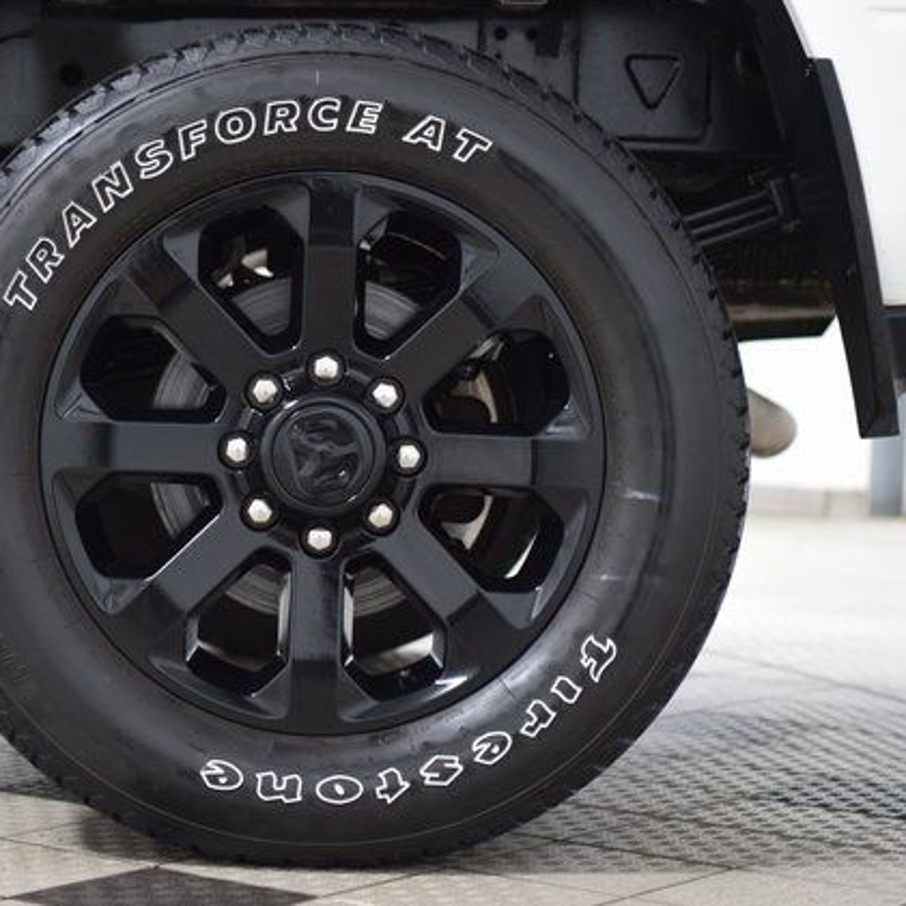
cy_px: 451
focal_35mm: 97
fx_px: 2872
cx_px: 323
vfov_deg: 17.9
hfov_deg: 17.9
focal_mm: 50
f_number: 2.8
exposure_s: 1/60
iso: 1600
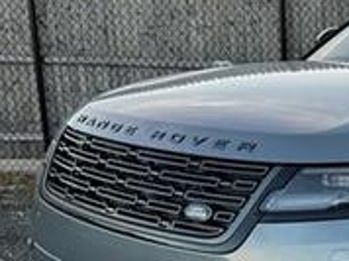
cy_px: 224
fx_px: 685
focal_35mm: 68
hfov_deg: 25.0
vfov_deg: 21.2
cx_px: 445
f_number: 1.78
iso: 64
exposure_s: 1/226
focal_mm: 6.76
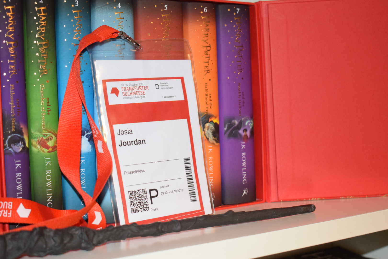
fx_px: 727
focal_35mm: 68
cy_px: 130
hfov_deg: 29.9
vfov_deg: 20.2
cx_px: 194
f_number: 5
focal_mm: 45
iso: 1600
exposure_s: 1/160
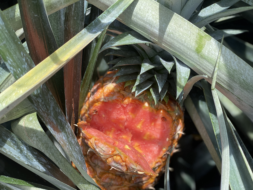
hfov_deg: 36.8
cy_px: 95
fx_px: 380
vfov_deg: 28.0
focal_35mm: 52
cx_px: 126
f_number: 2
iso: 20
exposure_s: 1/372
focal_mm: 6
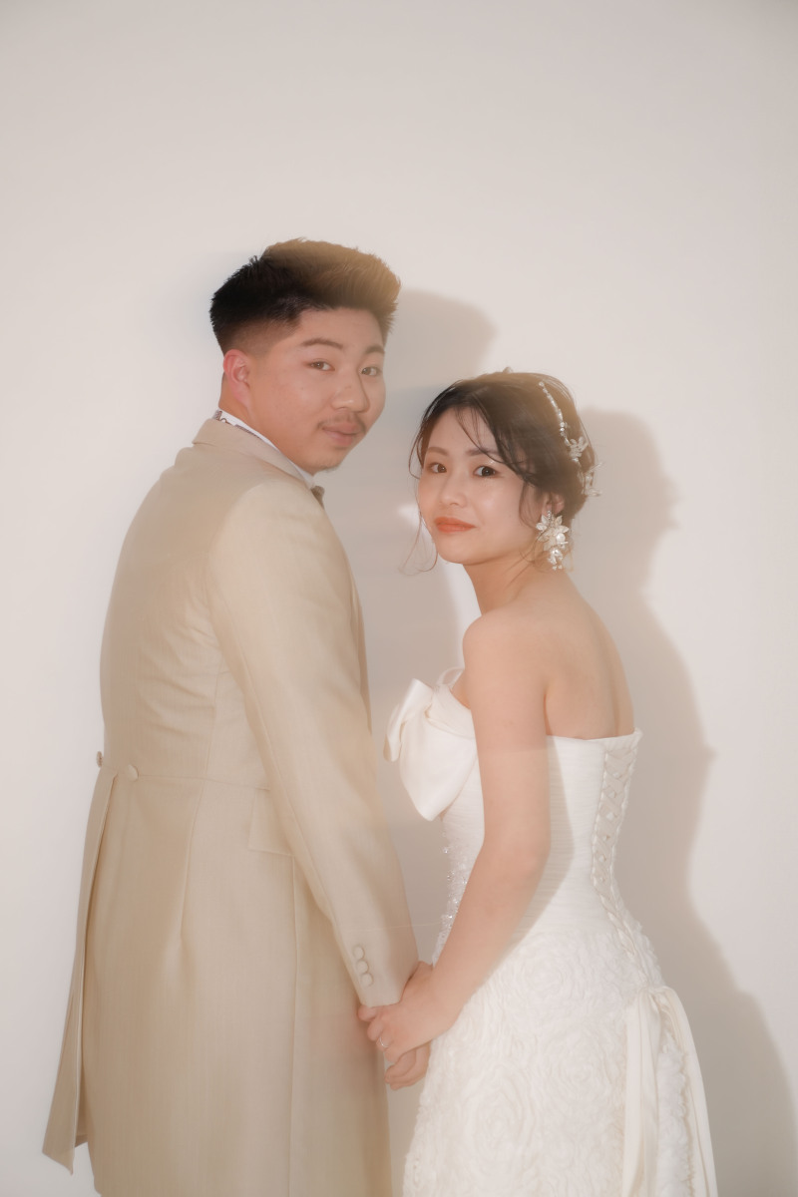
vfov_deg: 28.8
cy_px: 598
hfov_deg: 19.5
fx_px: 2327
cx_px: 399
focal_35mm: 70
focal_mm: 70
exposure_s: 1/15
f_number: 2.8
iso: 200
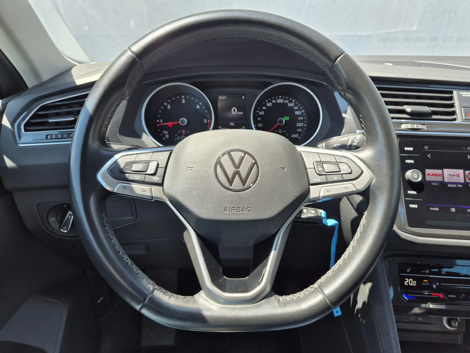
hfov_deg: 73.9
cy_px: 176
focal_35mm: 23
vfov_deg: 58.9
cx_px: 235
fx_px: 312
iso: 25
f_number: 1.8
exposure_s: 1/251
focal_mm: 5.4
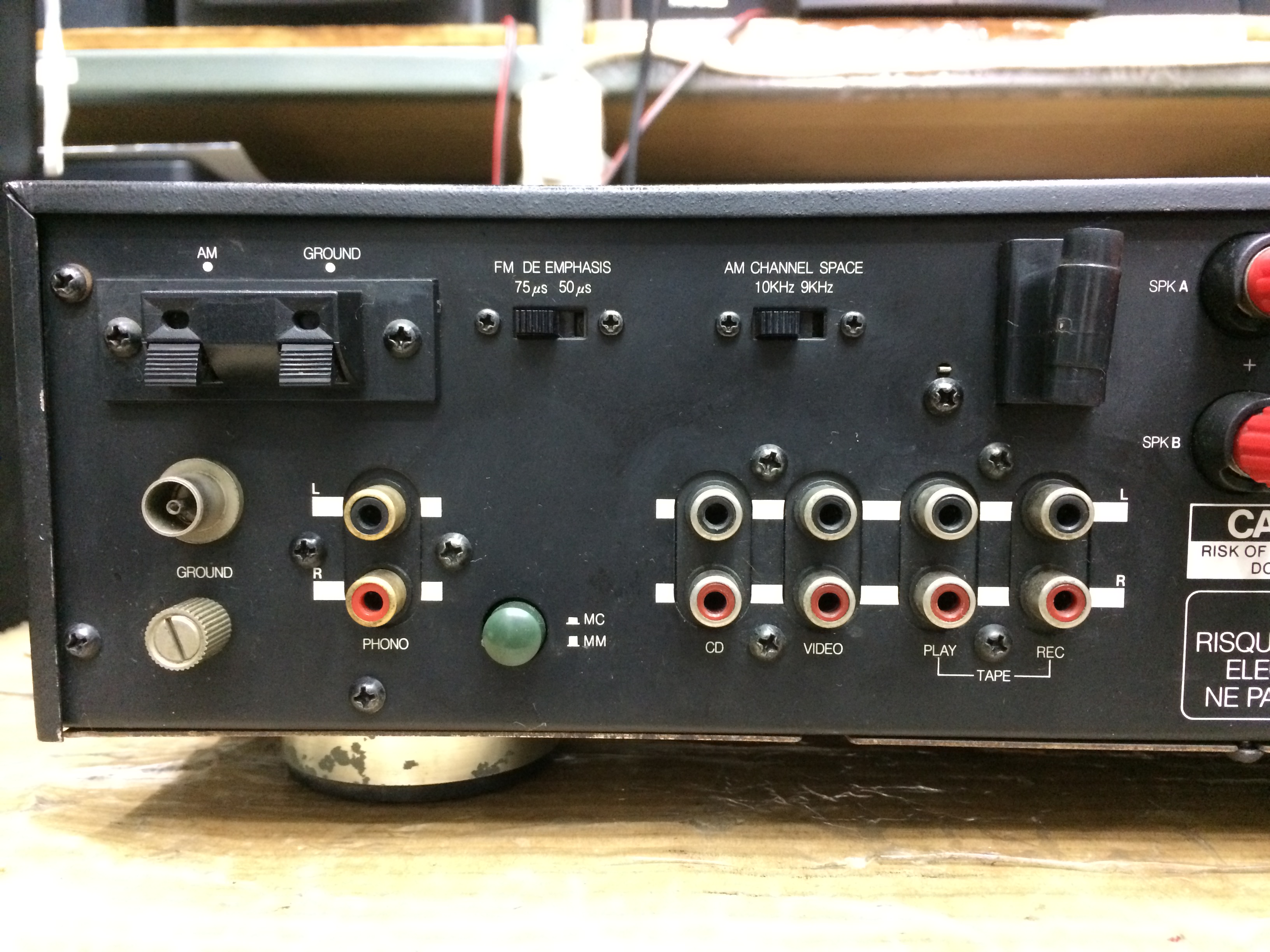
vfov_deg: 48.2
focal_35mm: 29
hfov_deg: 61.7
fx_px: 1064
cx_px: 635
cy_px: 476
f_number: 2.2
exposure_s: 1/17
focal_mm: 4.15
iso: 400
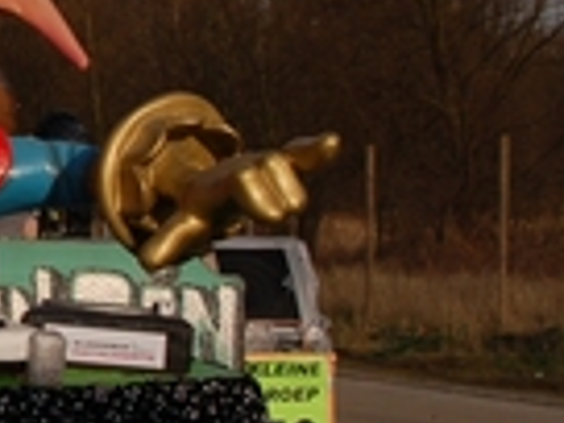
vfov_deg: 7.8
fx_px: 3112
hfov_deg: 9.9
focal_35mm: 191
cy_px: 126
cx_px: -419
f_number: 9
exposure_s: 1/500
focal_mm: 30
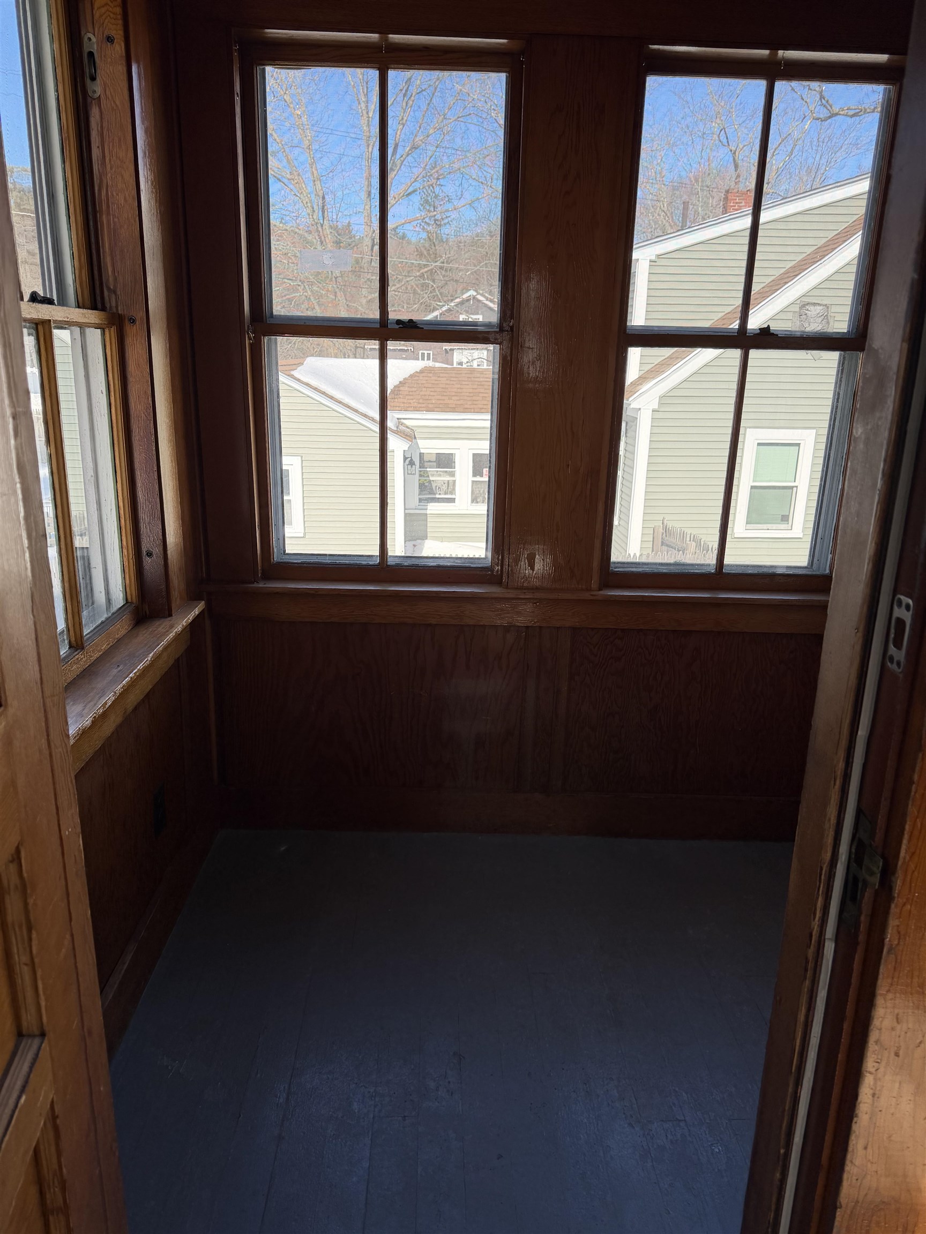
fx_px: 856
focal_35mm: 24
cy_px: 617
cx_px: 463
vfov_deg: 71.6
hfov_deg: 56.8
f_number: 1.78
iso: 100
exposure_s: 1/1091
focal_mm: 6.76
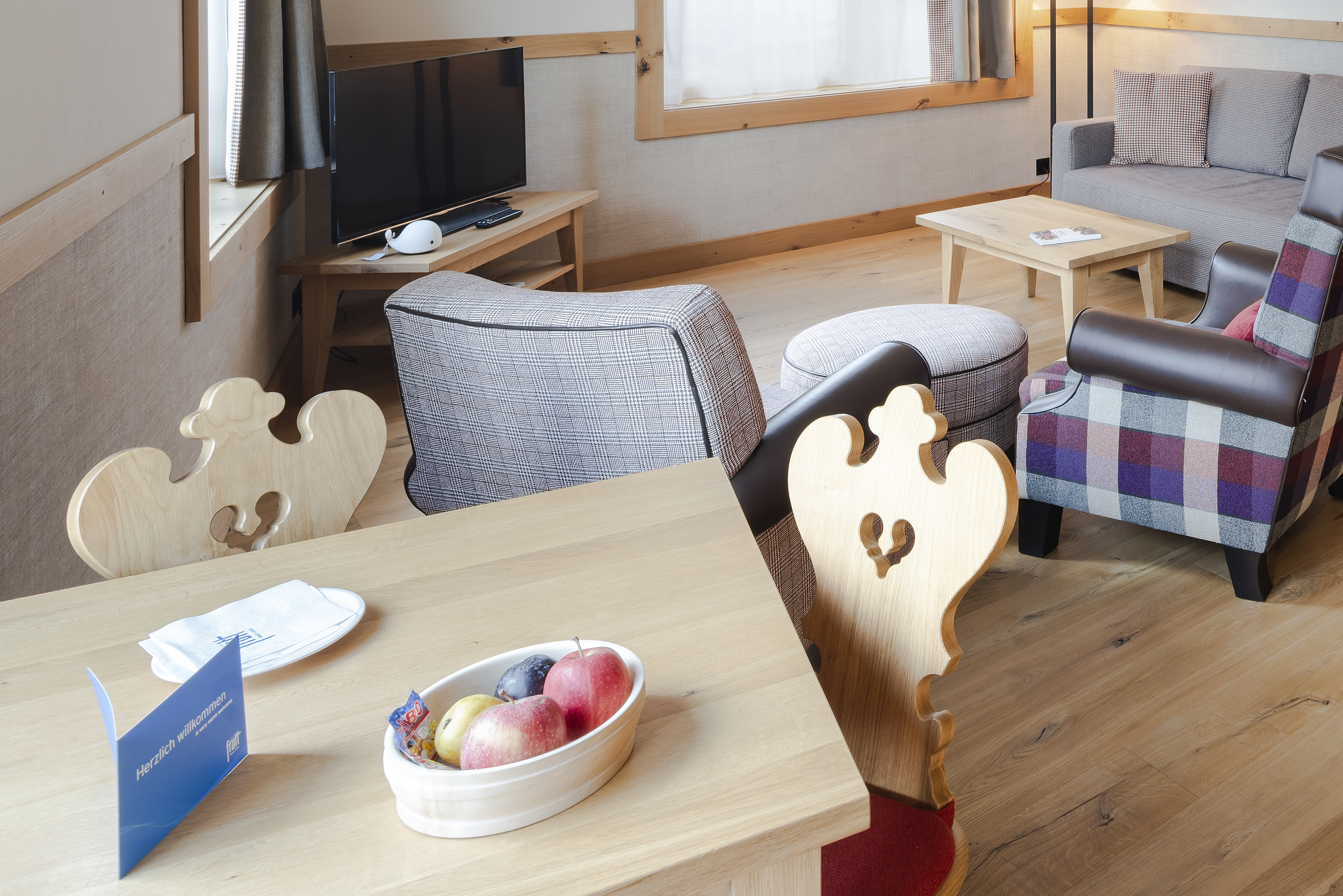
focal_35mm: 32
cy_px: 289
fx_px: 1194
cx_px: 1261
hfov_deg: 50.5
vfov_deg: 40.5
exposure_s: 1/1.67
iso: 100
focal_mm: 17
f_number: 11
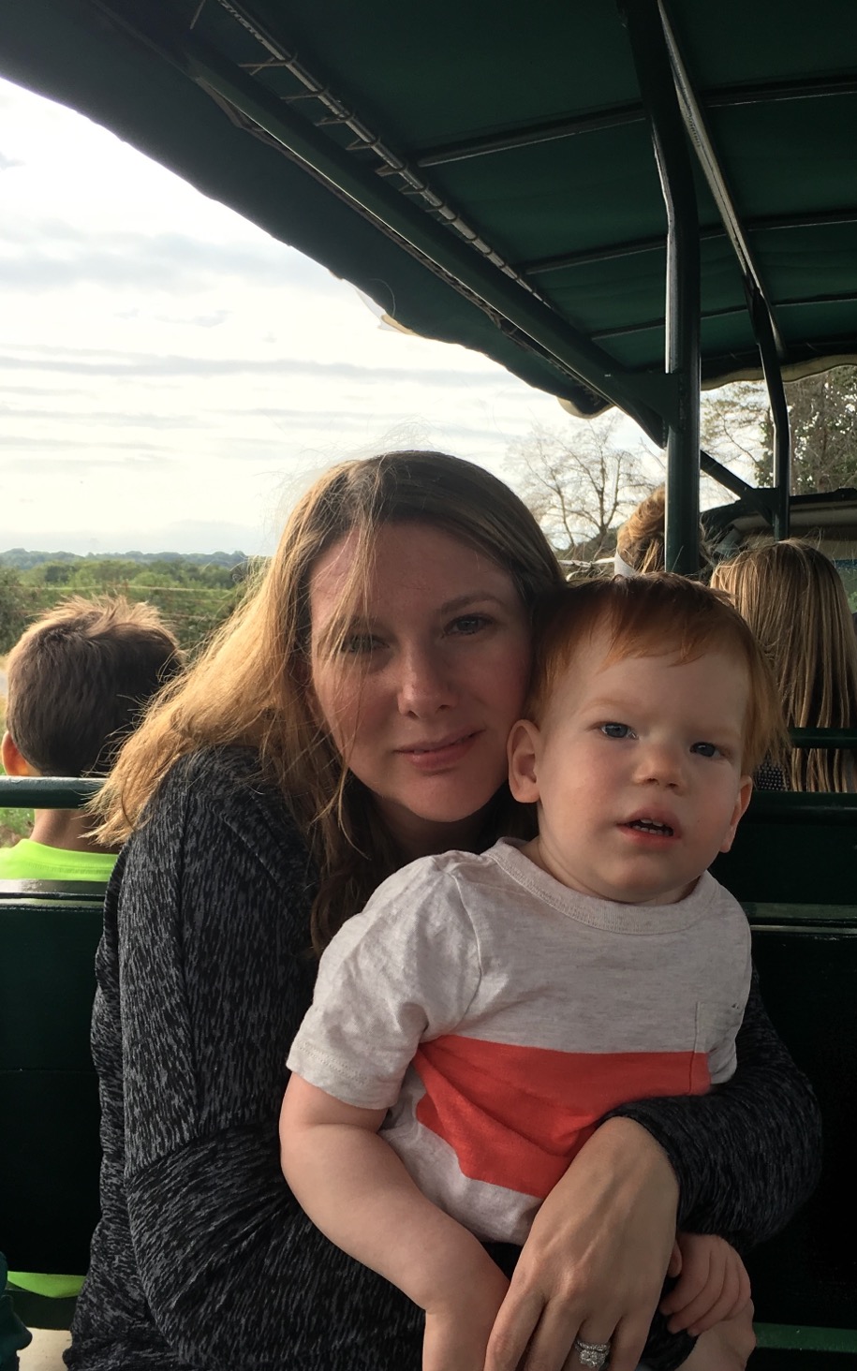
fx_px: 1570
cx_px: 622
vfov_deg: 47.2
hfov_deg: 30.1
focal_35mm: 42
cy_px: 687
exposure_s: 1/439
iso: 25
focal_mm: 4.15
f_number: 2.2
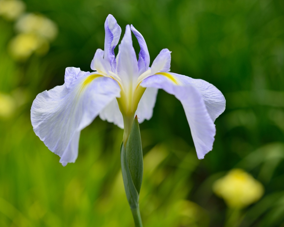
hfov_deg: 33.0
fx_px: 479
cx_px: 133
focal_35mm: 57
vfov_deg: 26.7
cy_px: 112
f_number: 3.2
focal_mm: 50
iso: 100
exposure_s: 1/1250
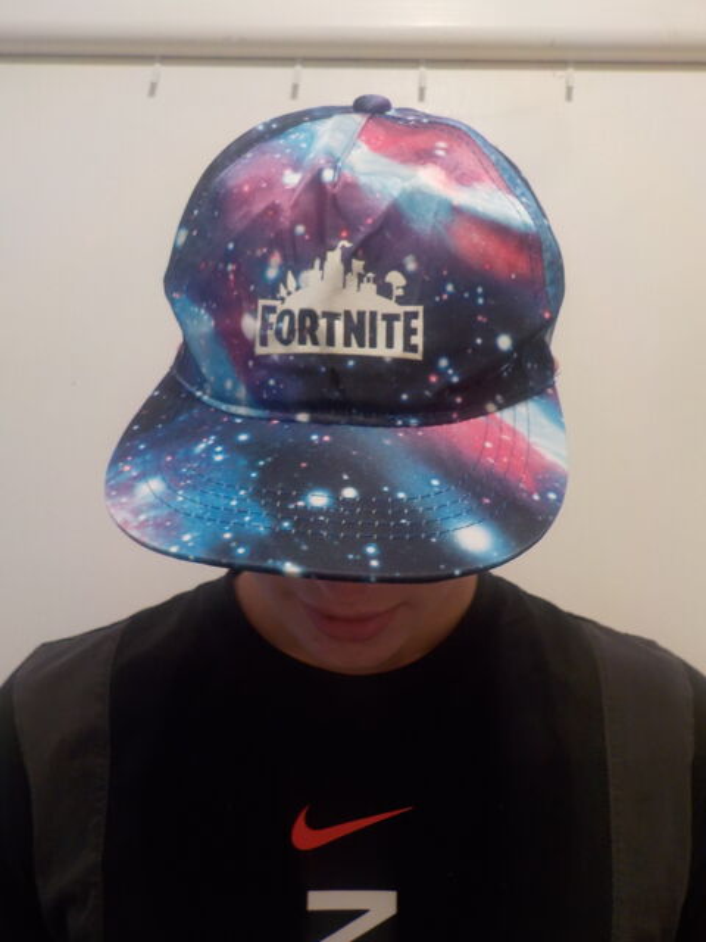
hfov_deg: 46.8
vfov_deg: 60.0
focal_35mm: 30
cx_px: 353
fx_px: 816
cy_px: 471
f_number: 3.3
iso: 220
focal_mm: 4.1
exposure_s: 1/30
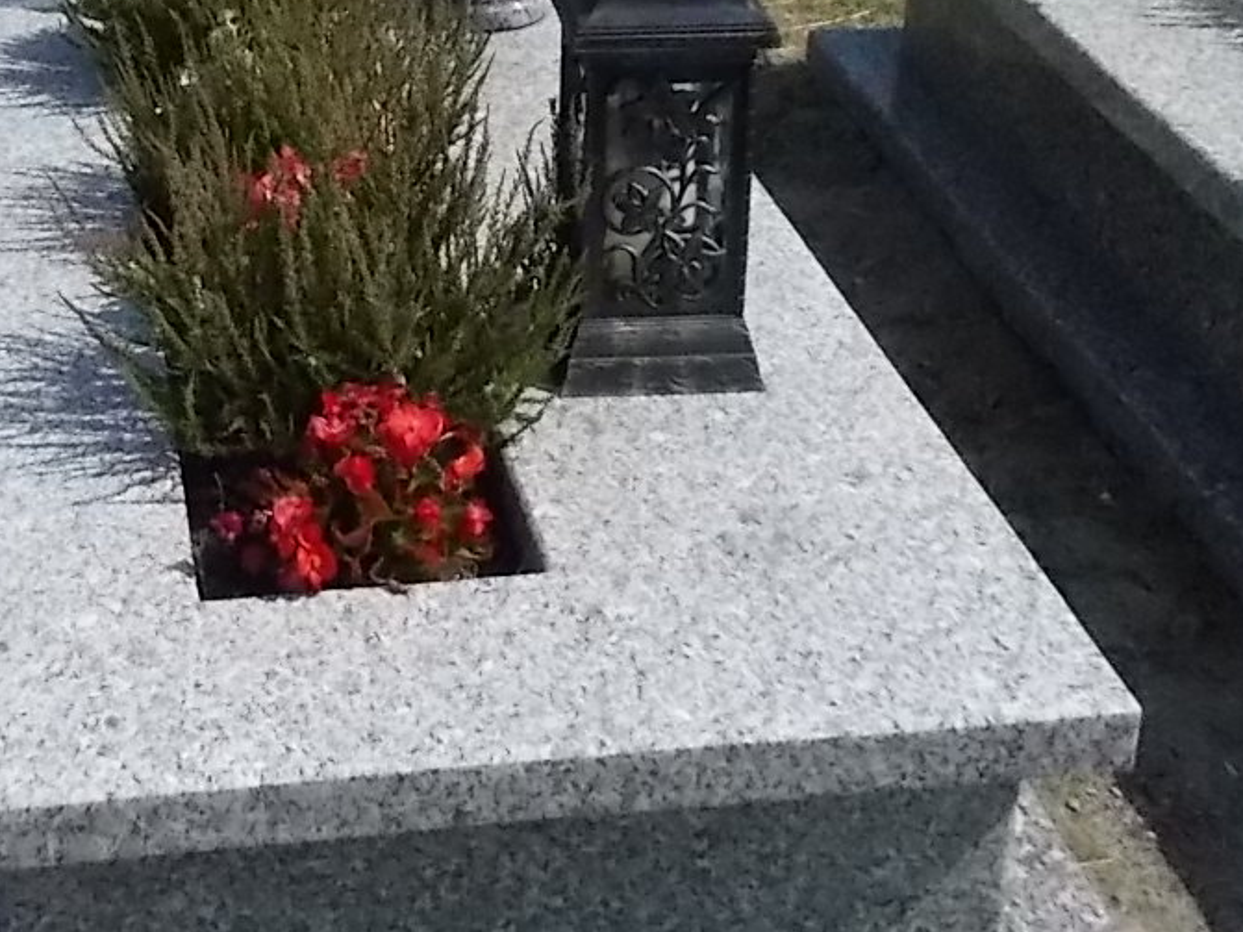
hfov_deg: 30.5
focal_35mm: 62
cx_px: 259
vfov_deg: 22.8
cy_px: 33
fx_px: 2226
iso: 400
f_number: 8
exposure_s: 1/1250
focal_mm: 4.6
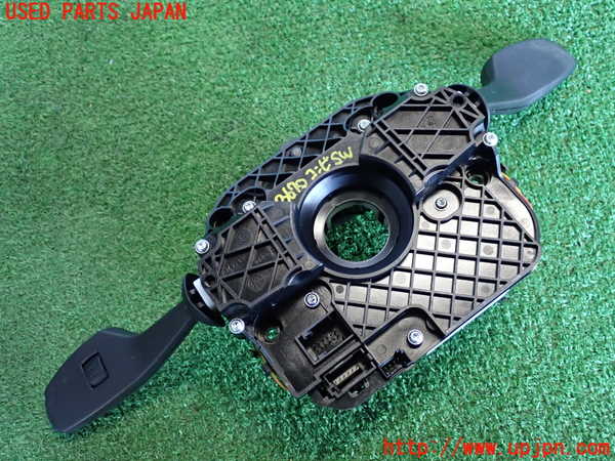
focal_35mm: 38
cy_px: 230
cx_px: 308
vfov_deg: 37.7
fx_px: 675
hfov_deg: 49.0
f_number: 2.7
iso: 500
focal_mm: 6.83
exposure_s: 1/40
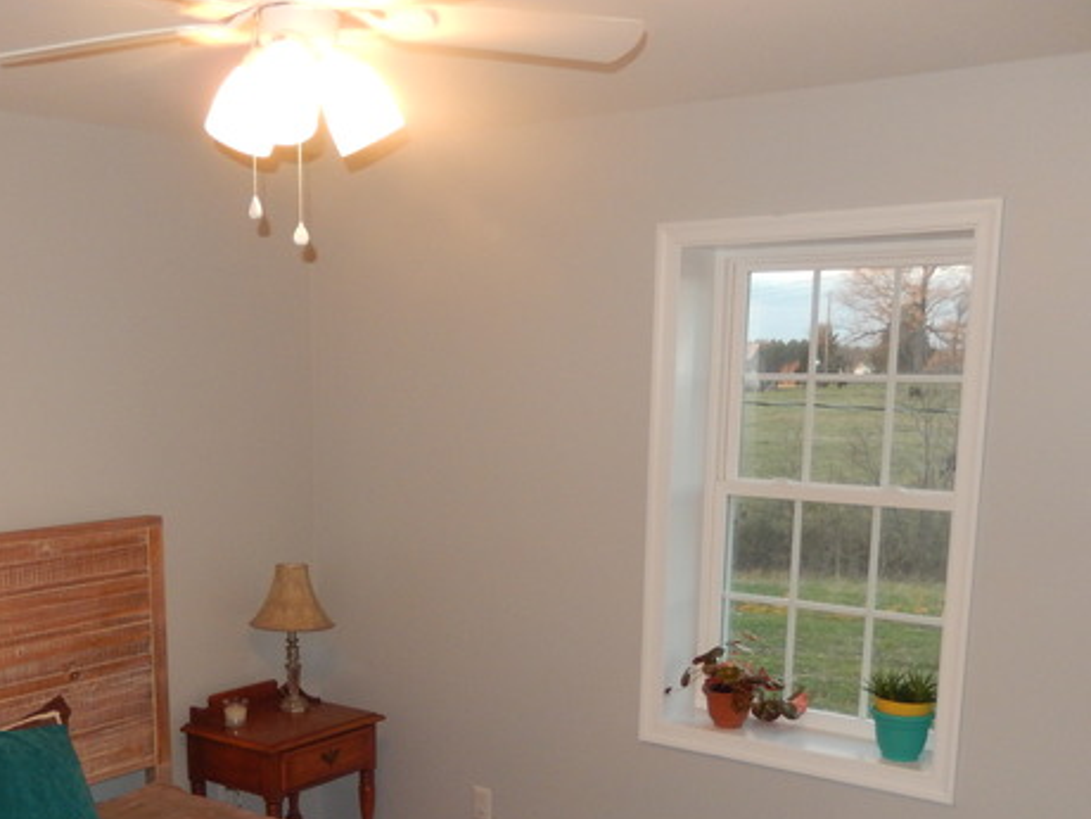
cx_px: 376
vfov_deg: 33.6
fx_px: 1324
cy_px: 622
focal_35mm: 42
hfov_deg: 44.2
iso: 220
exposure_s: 1/30
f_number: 3.4
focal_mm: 4.5
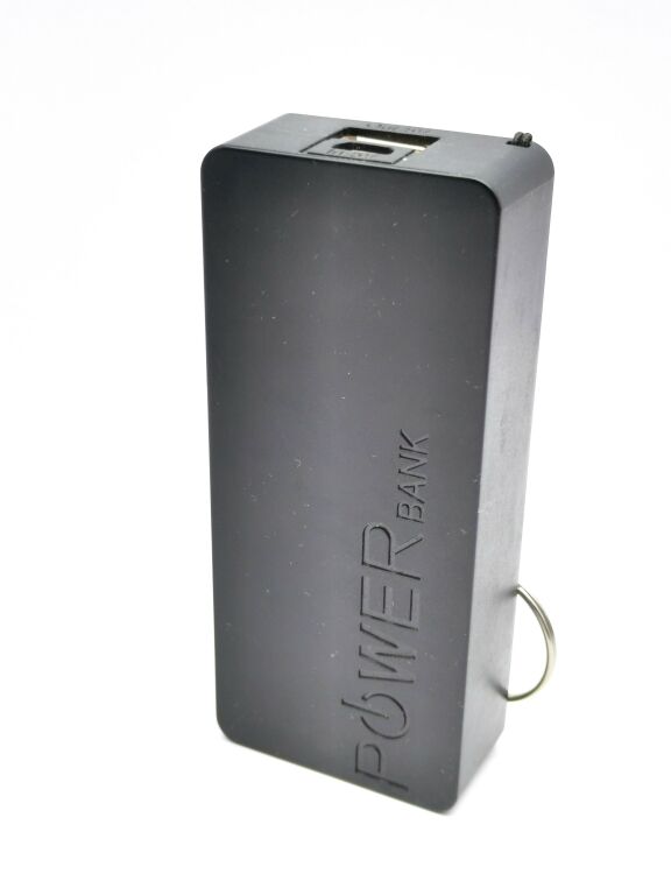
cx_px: 336
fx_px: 1241
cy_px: 448
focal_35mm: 48
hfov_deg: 30.3
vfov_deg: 39.7
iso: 50
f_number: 1.8
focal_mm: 4.75
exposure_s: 1/214
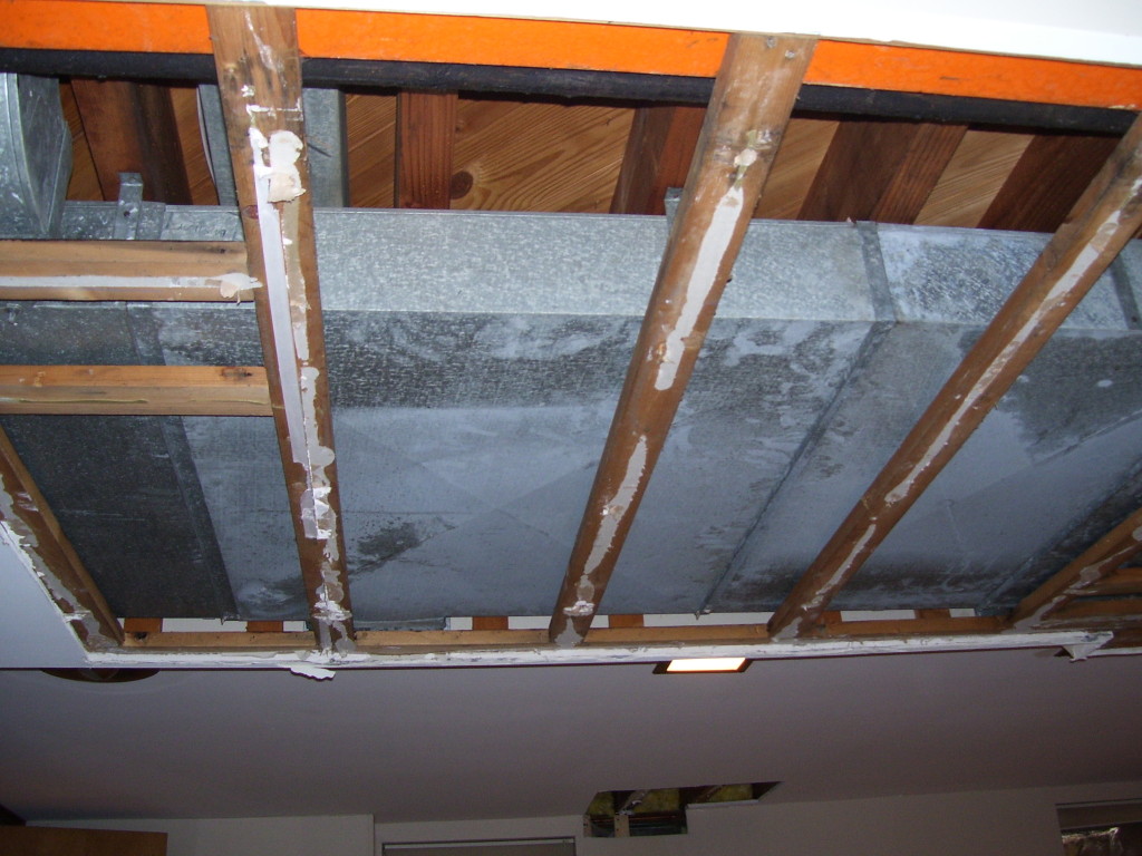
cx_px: 571
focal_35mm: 37
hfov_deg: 50.1
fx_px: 1221
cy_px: 428
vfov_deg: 38.7
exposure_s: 1/60
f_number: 2.7
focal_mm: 6
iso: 125
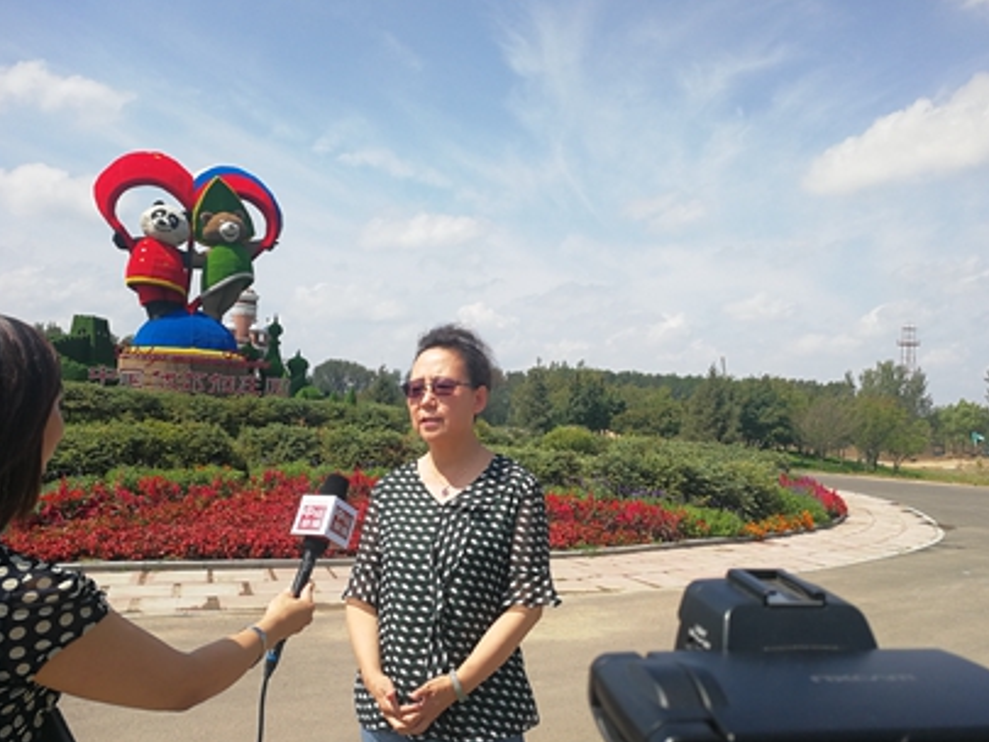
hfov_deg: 59.9
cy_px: 395
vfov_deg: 46.8
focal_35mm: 30
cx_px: 523
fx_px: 857
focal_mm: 3.95
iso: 50
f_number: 2.2
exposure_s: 1/1089
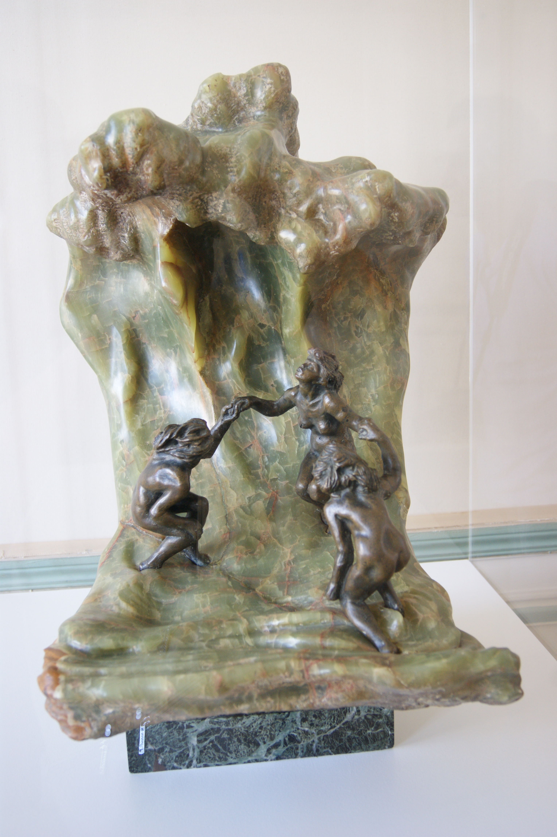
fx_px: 906
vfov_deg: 49.6
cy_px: 418
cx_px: 278
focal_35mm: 39
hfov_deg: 34.2
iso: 400
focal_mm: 26
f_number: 4
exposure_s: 1/40
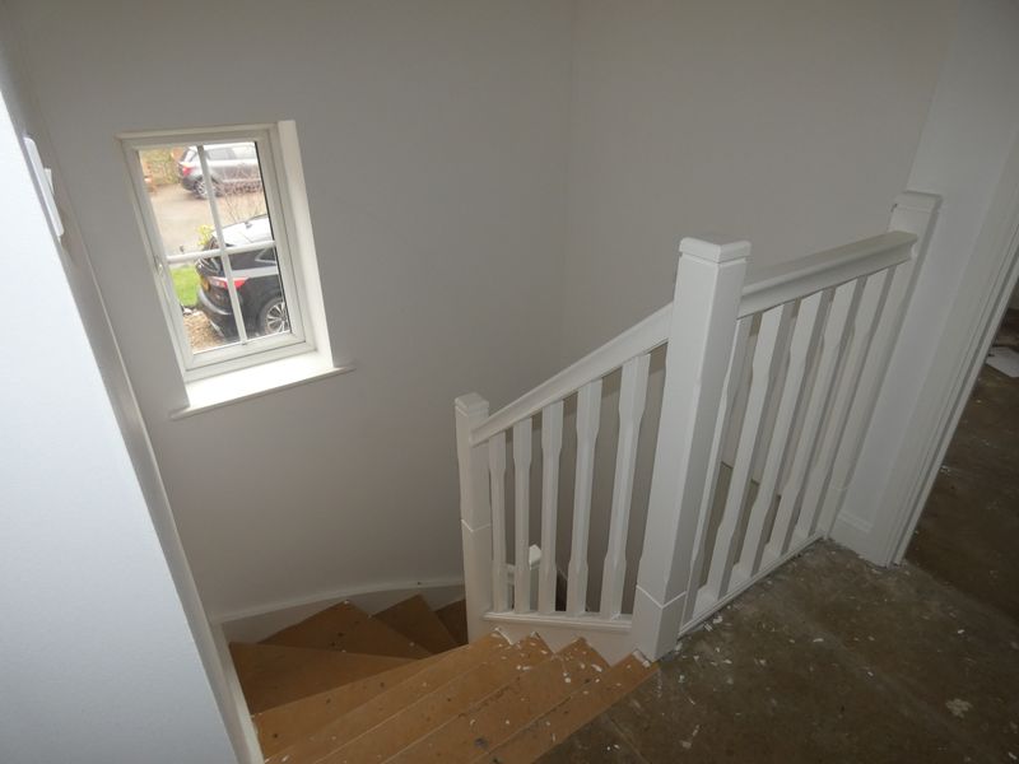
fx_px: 589
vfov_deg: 66.0
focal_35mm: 20
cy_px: 382
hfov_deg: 81.7
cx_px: 510
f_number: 2.8
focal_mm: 3.6
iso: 200
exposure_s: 1/60
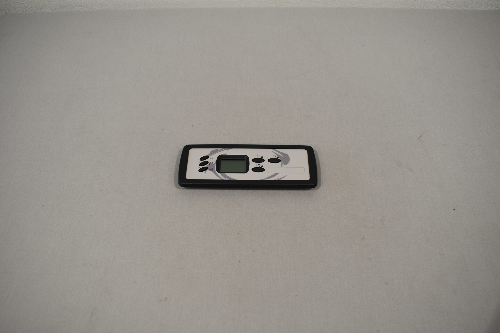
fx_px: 417
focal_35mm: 30
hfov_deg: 61.9
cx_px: 250
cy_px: 166
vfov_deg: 43.6
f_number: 5.6
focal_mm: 20
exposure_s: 1/125
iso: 280
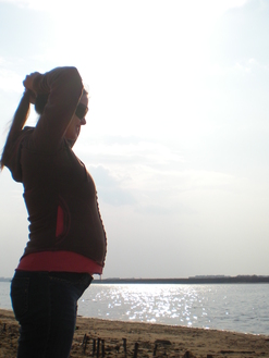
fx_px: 538
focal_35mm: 52
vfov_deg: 36.8
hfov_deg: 28.0
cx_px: 131
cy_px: 161
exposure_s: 1/1000
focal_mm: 6.3
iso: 64
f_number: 4.6
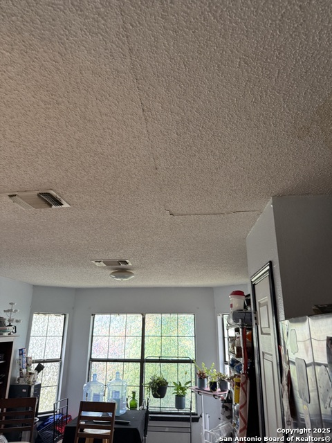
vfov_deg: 71.6
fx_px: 307
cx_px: 166
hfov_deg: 56.8
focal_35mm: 24
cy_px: 222
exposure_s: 1/77
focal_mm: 6.76
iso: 200
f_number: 1.78
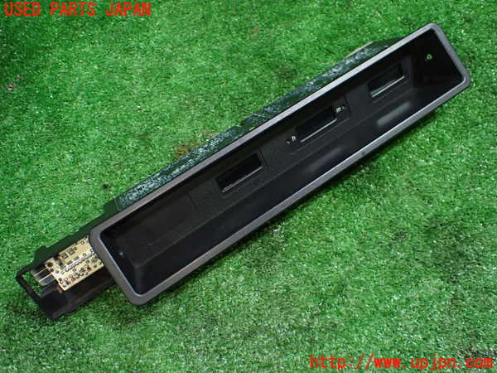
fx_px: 431
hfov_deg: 60.0
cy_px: 186
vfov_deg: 46.8
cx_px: 248
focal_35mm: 30
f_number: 2.3
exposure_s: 1/80
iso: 800
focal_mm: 5.4
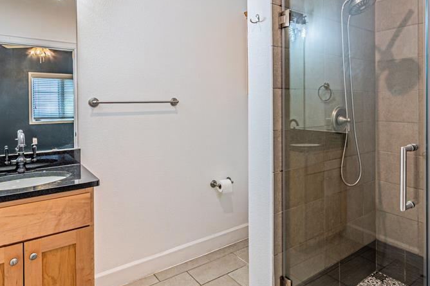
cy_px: 102
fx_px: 275
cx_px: 237
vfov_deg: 54.3
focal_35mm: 23
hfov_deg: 75.9
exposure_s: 1/25
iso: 100
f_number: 8
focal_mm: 10
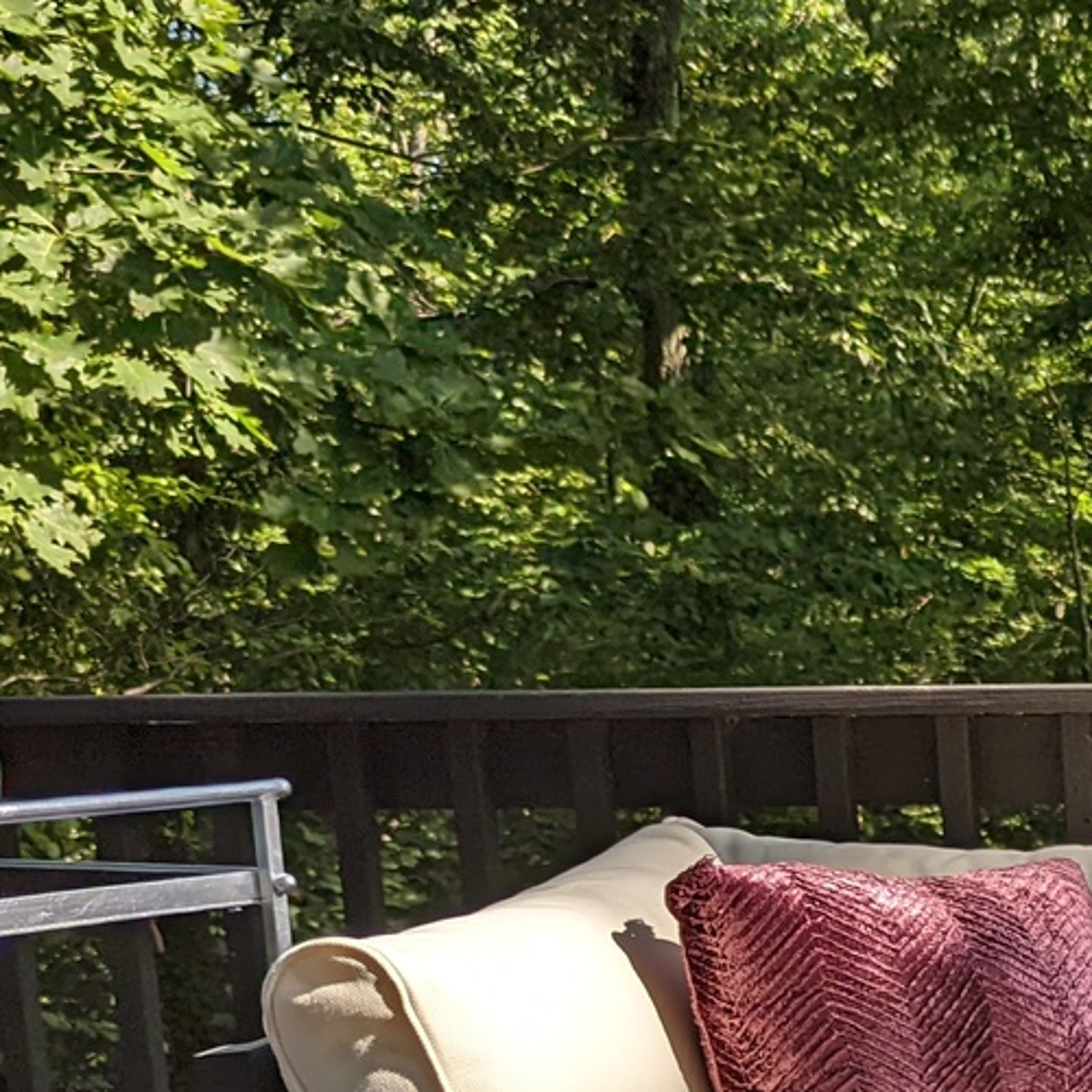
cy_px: 1192
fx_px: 3034
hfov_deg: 18.3
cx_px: 1594
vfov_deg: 19.6
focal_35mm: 85
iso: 45
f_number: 1.85
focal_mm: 6.81
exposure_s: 1/1508
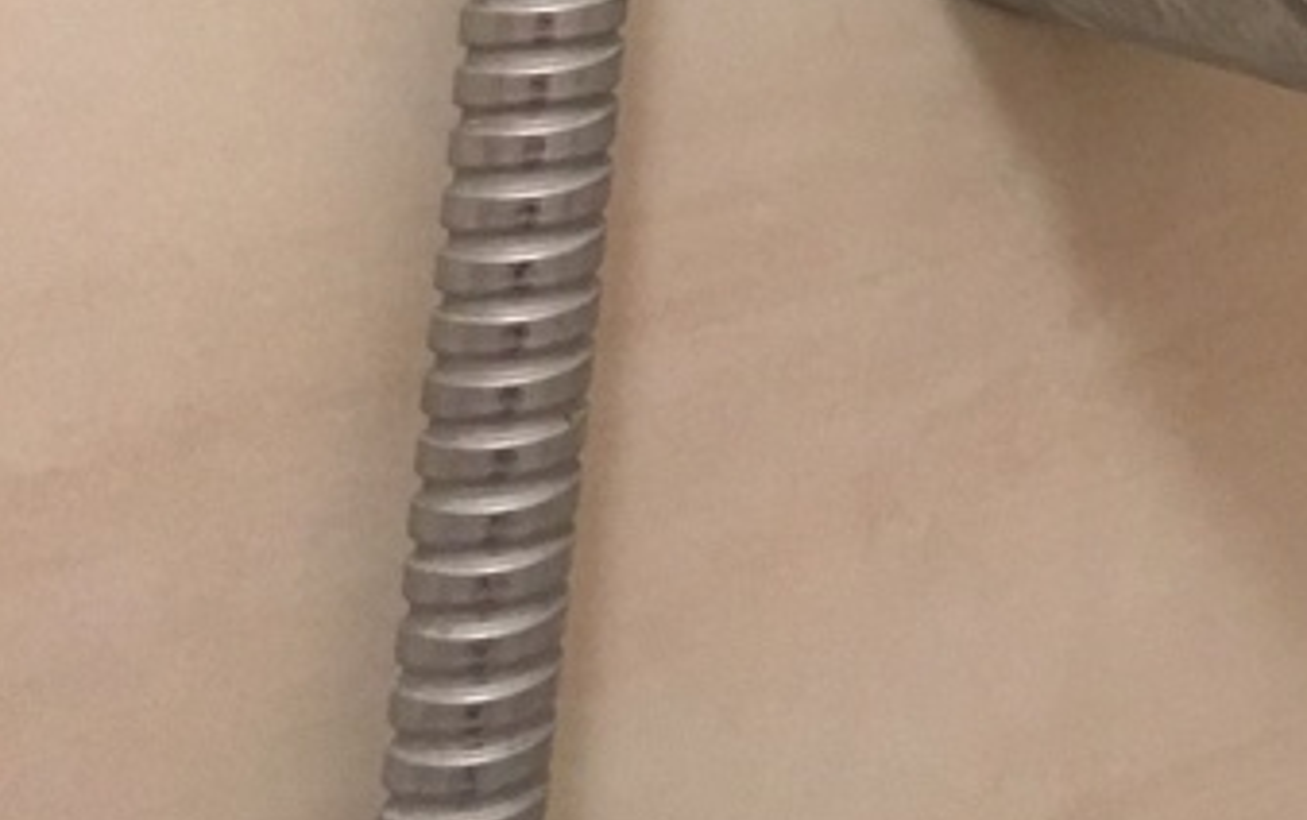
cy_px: -642
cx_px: 1473
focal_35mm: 93
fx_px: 3316
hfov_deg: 21.1
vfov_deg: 12.8
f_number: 2.2
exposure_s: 1/20
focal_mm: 4.15
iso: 200
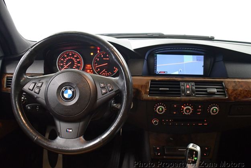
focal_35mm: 37
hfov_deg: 51.9
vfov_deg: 36.0
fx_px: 258
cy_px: 85
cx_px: 129
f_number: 3.5
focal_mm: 18
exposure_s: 1/60
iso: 3600
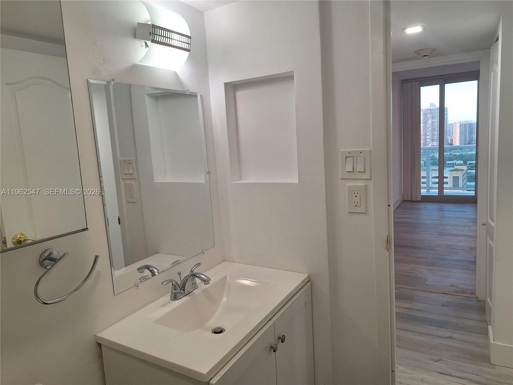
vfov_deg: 58.9
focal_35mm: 23
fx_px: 341
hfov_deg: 73.9
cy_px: 192
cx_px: 256
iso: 64
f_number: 1.8
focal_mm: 5.54
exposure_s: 1/120
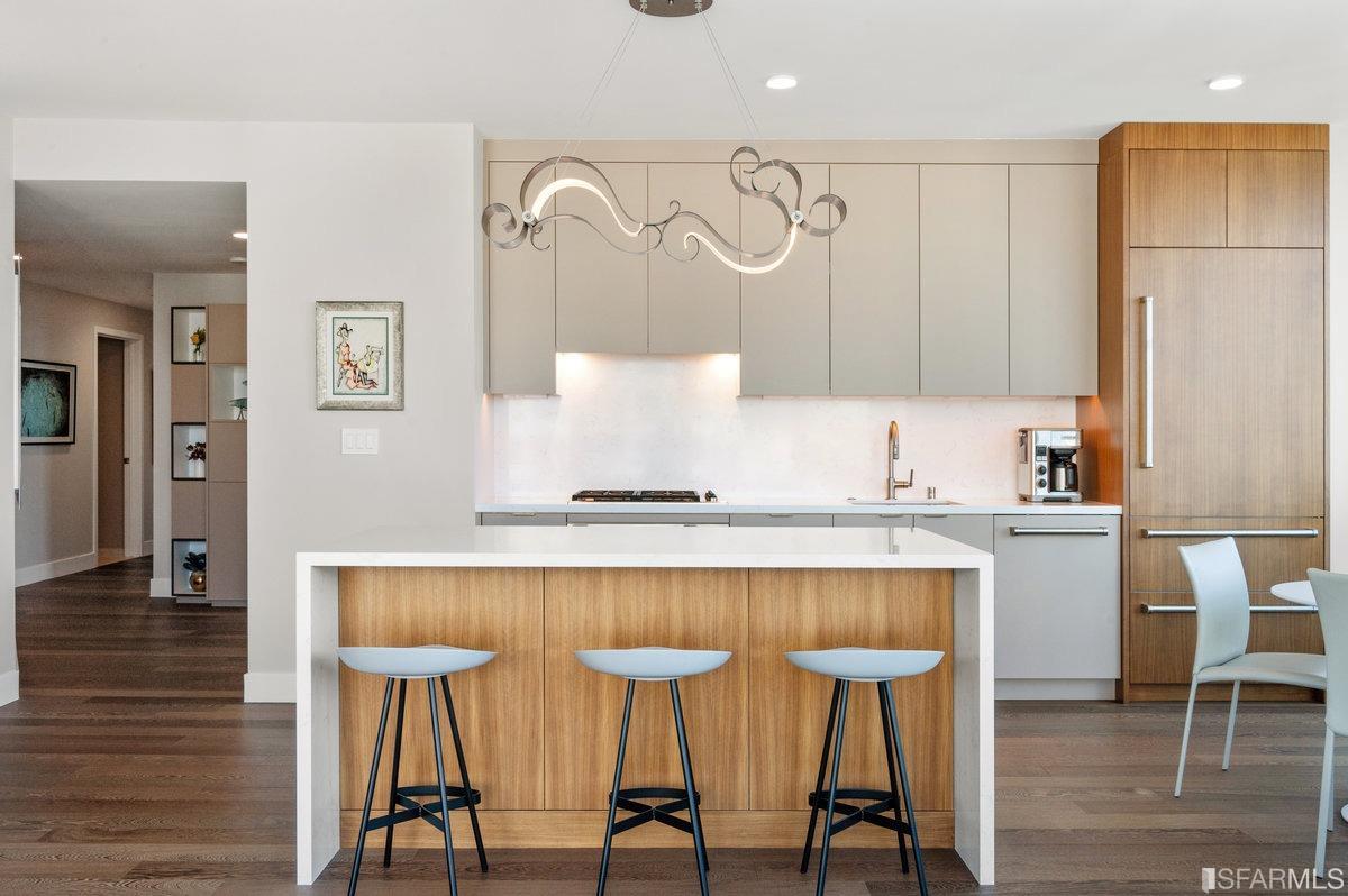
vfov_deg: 42.9
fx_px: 1141
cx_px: 674
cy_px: 448
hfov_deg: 61.1
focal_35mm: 30
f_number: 11
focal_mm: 30.5
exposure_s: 1/40
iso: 400
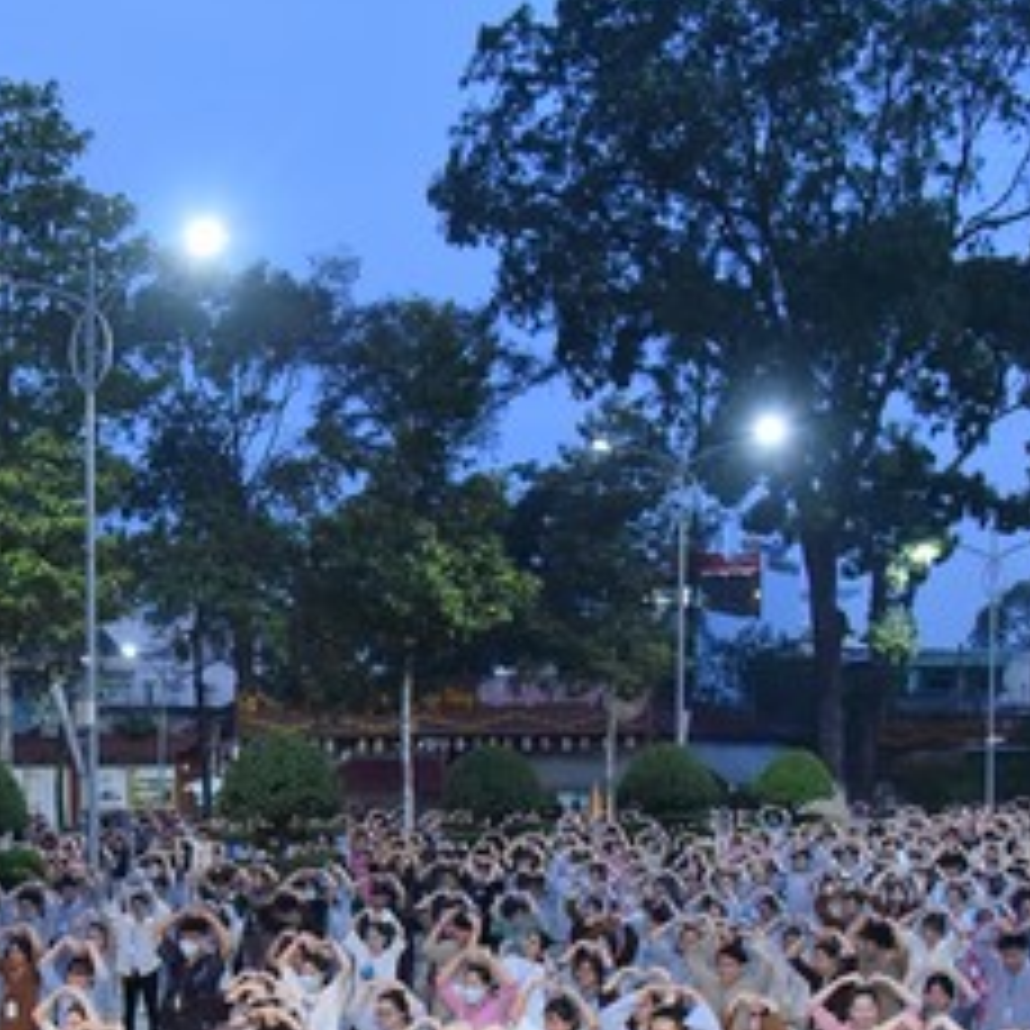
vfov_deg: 28.3
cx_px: 252
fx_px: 1953
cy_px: 945
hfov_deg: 29.1
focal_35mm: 58
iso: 2500
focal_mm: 24
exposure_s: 1/125
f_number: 4
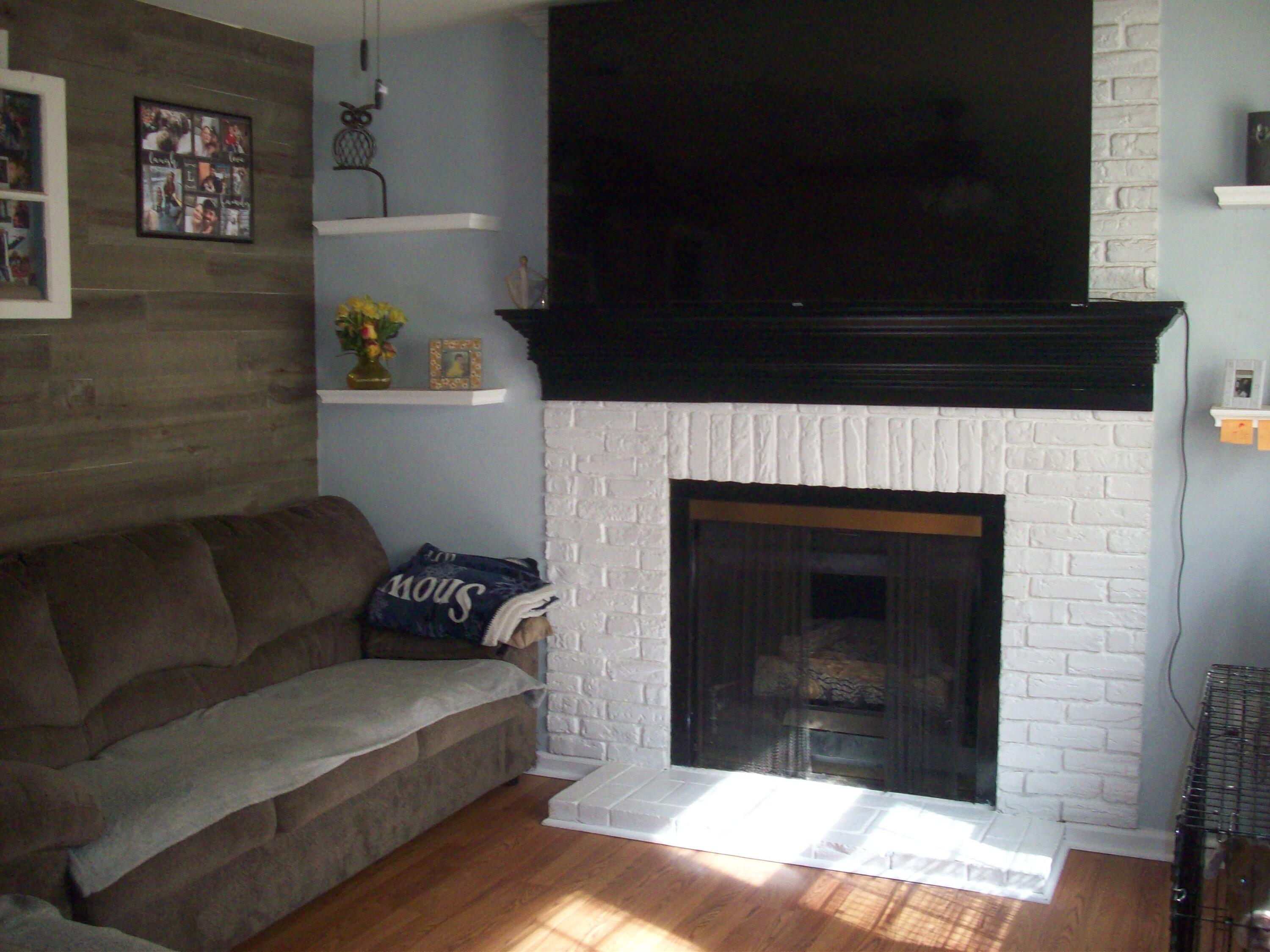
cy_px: 476
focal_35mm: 37
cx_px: 635
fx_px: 1357
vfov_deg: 38.7
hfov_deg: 50.1
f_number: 2.8
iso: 160
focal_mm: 6.2
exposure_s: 1/45
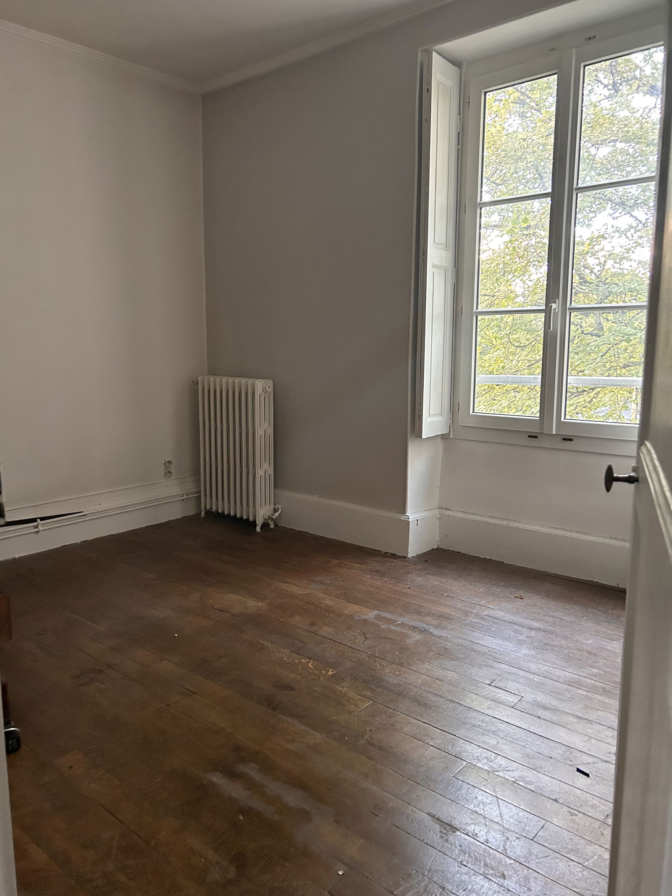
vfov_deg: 67.3
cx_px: 336
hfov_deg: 53.1
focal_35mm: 26
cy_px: 448
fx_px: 673
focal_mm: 5.7
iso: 500
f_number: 1.5
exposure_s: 1/49
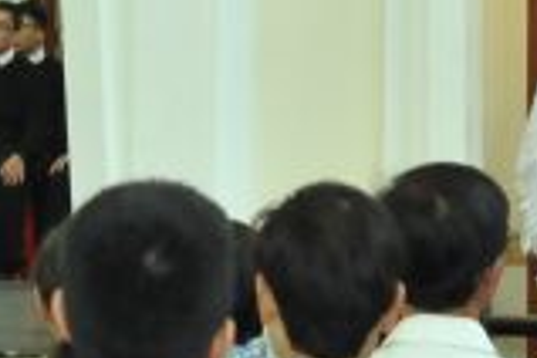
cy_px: -78
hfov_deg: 7.6
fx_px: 3878
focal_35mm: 260
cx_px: -468
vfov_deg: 5.3
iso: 2000
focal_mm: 55
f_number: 5.6
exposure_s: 1/80
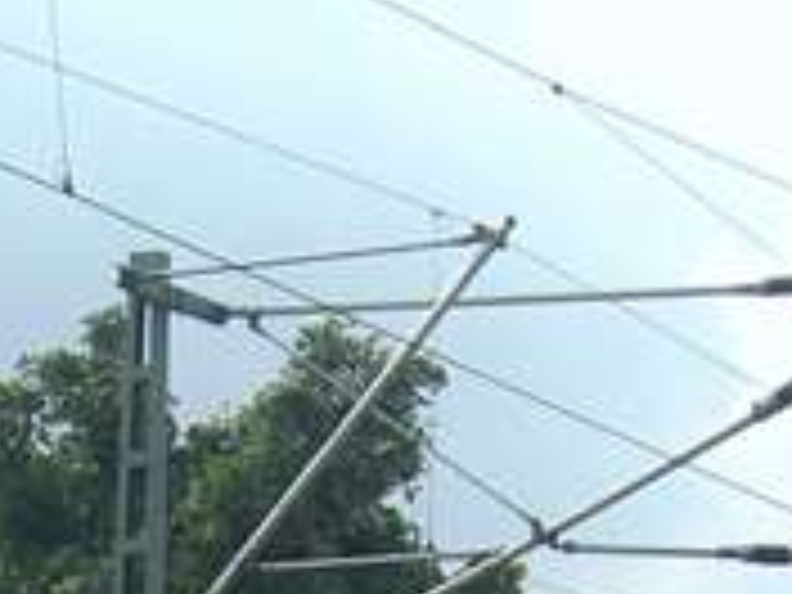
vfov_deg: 6.3
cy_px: 1584
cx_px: 27
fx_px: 5056
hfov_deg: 8.9
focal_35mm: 221
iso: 80
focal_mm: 7.9
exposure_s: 1/400
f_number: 4
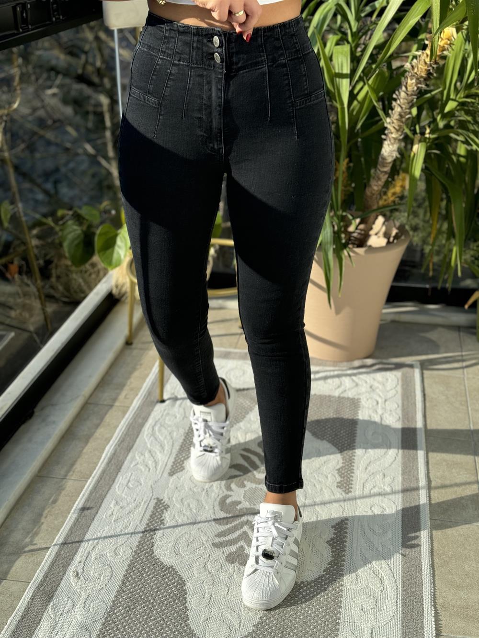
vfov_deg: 39.7
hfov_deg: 30.3
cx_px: 240
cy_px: 319
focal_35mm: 48
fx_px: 885
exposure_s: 1/1043
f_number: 1.78
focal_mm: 6.76
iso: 64
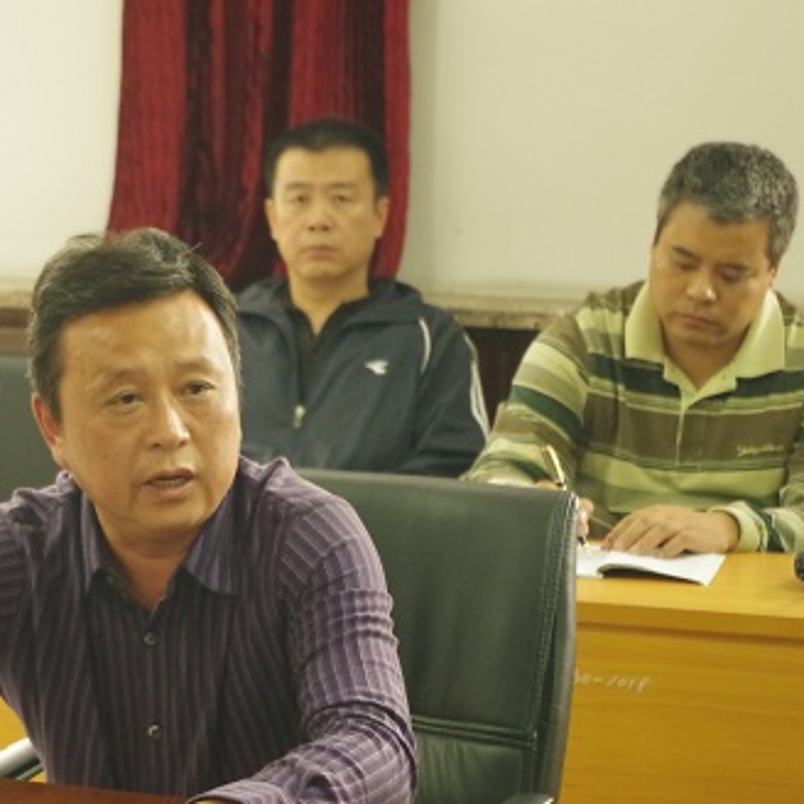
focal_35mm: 115
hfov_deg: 15.1
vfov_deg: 15.2
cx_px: 153
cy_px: 431
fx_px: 3022
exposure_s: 1/30
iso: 3200
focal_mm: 55
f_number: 5.6
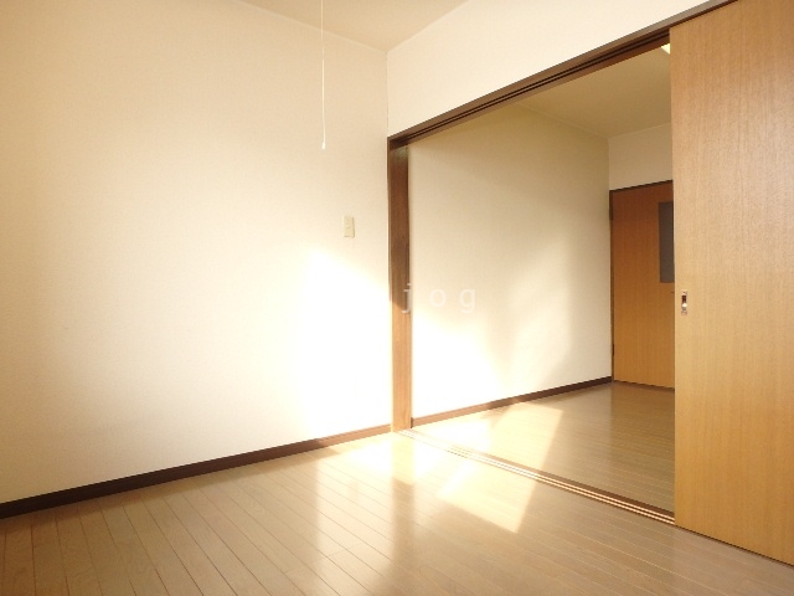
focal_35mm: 21
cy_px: 298
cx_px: 397
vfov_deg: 63.4
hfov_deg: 79.0
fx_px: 482
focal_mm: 3.7
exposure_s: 1/60
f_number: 3.5
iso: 160
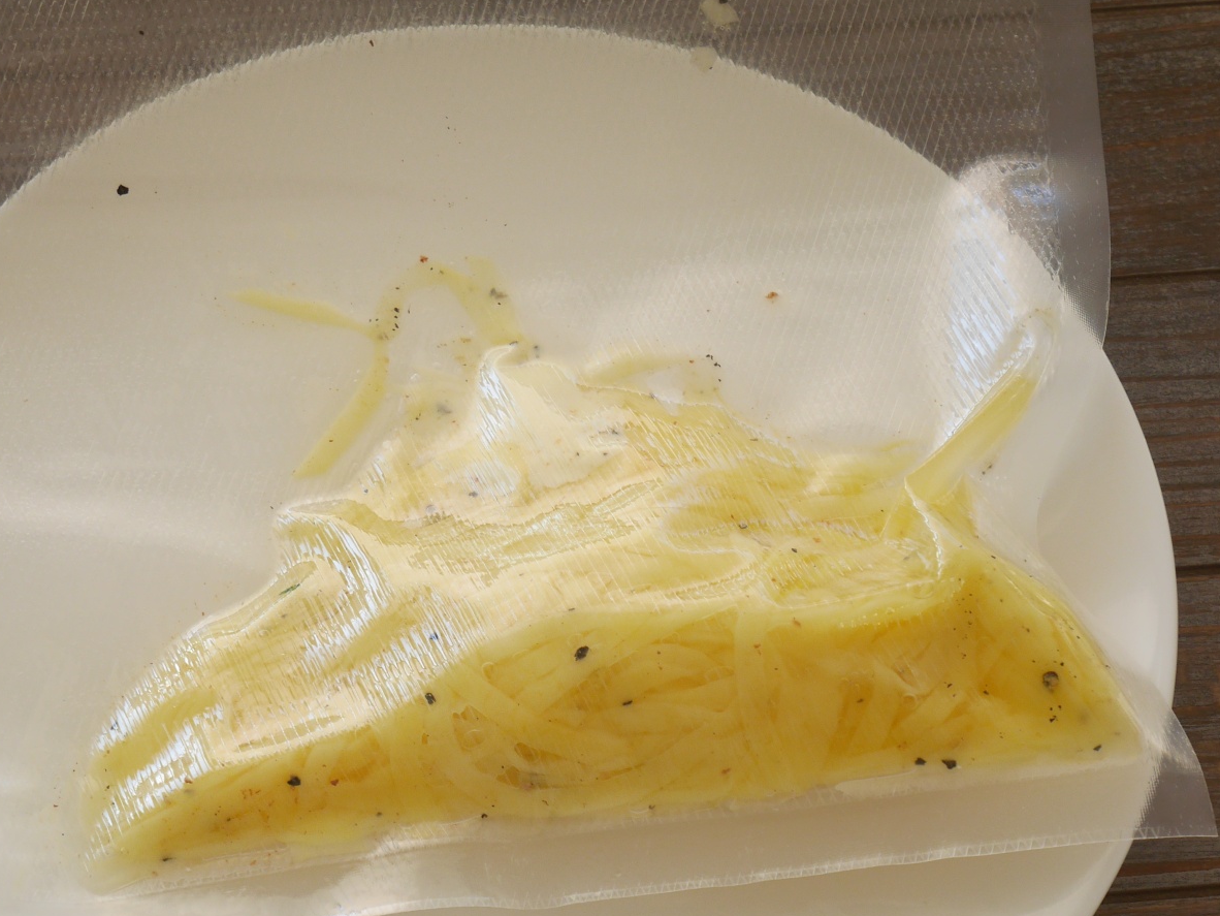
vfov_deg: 14.2
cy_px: 567
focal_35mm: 104
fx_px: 3666
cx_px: 465
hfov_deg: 18.9
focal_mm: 32
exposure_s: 1/80
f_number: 5.6
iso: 320
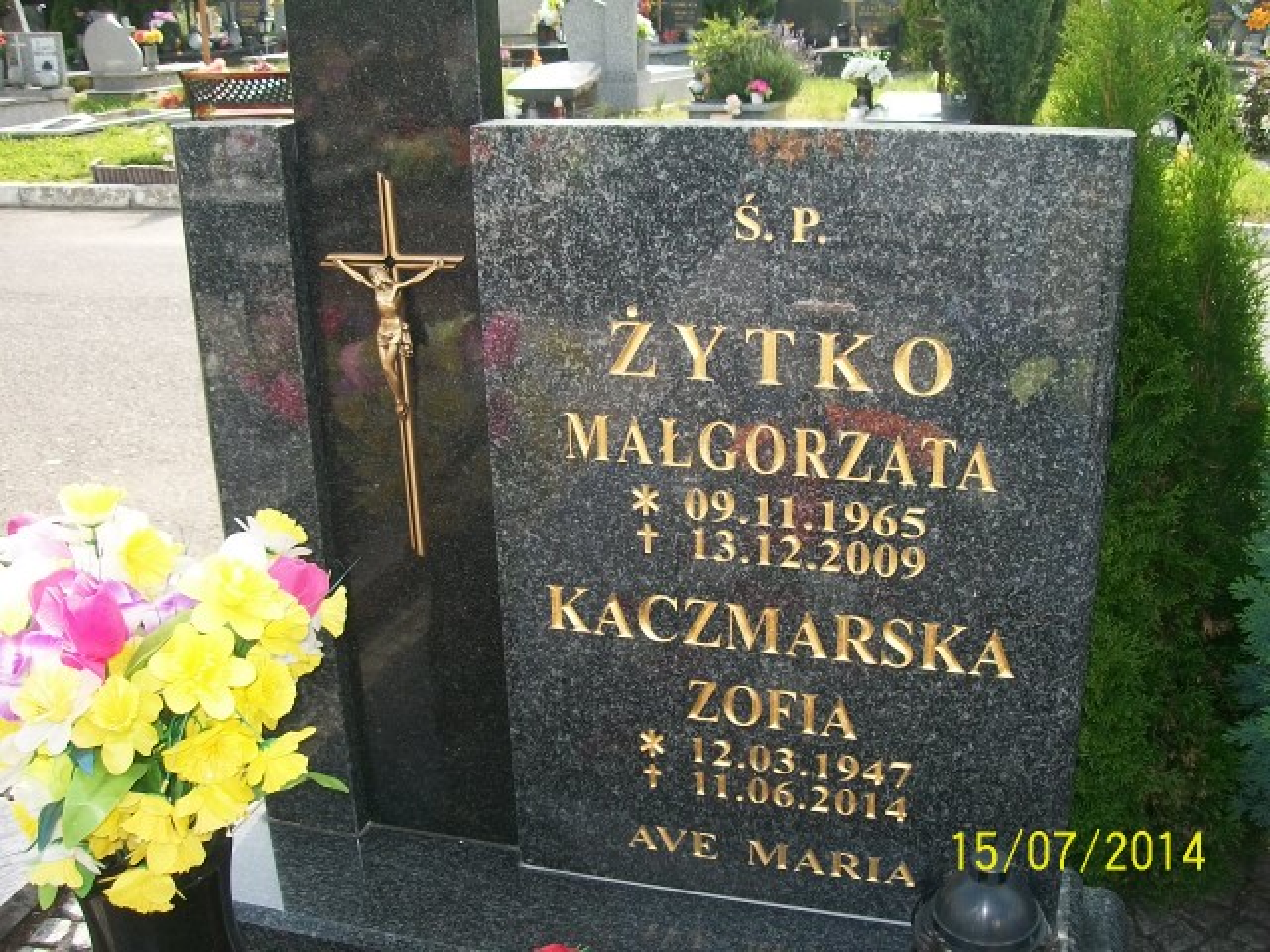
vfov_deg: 39.7
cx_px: 635
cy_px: 476
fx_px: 1321
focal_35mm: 36
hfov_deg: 51.4
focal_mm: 6
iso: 80
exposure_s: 1/400
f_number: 2.7
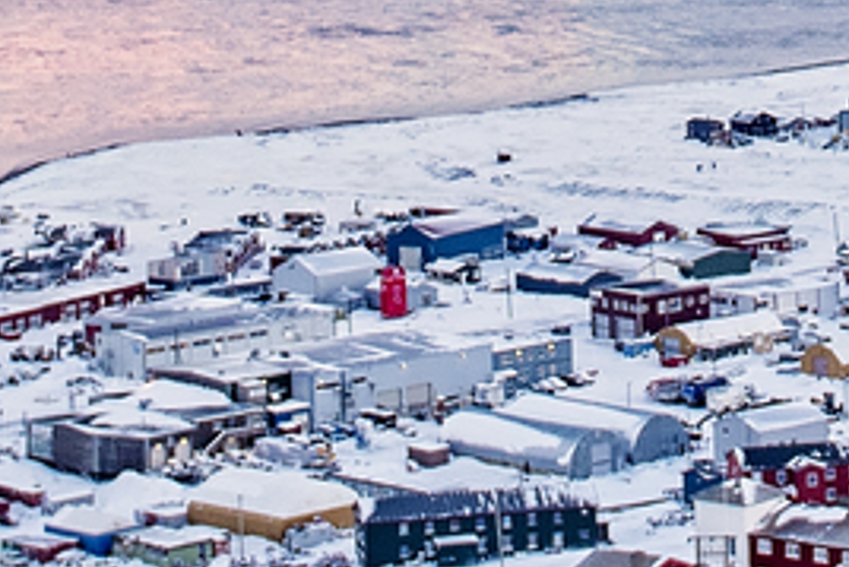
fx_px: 4058
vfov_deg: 7.7
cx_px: 729
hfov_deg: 11.9
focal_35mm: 172
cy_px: -521
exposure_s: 1/640
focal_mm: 24
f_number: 4.5
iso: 250
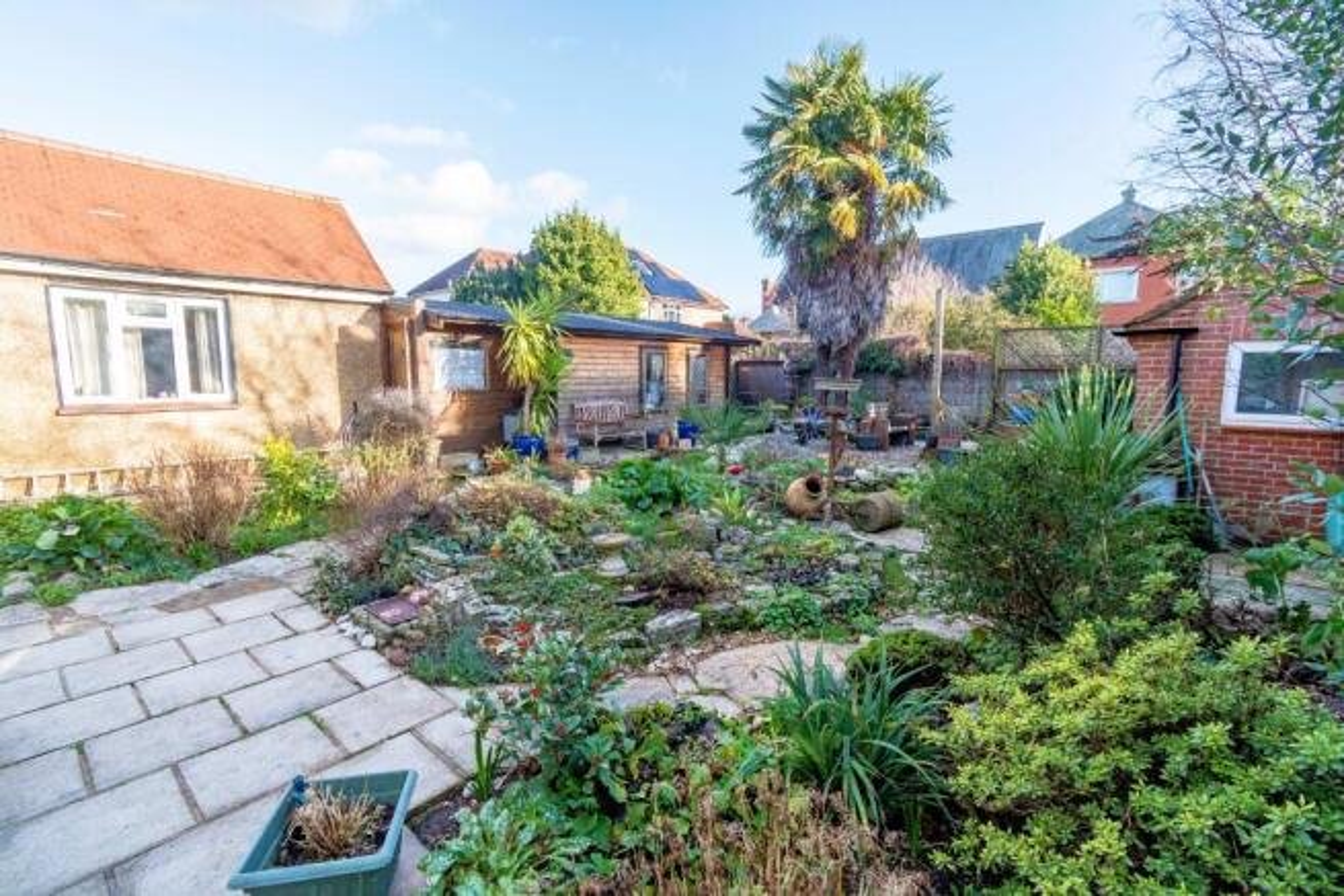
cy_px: 448
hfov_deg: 100.4
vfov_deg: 77.4
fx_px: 560
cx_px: 672
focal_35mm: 15
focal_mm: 10
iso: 400
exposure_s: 1/250
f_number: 7.1
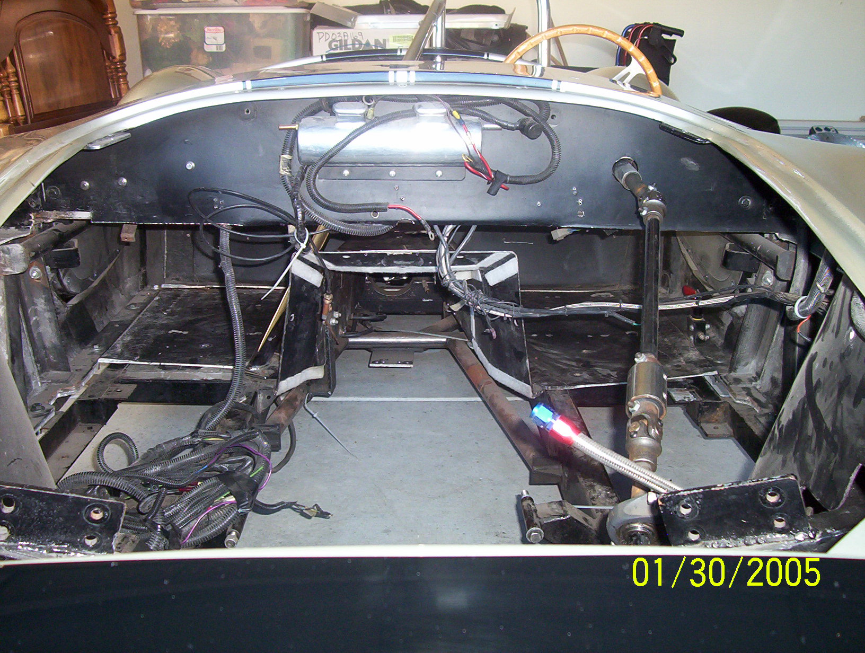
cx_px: 432
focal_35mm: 43
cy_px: 326
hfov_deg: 43.8
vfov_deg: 33.7
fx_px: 1077
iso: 140
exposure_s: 1/60
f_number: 2.73
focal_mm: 5.77
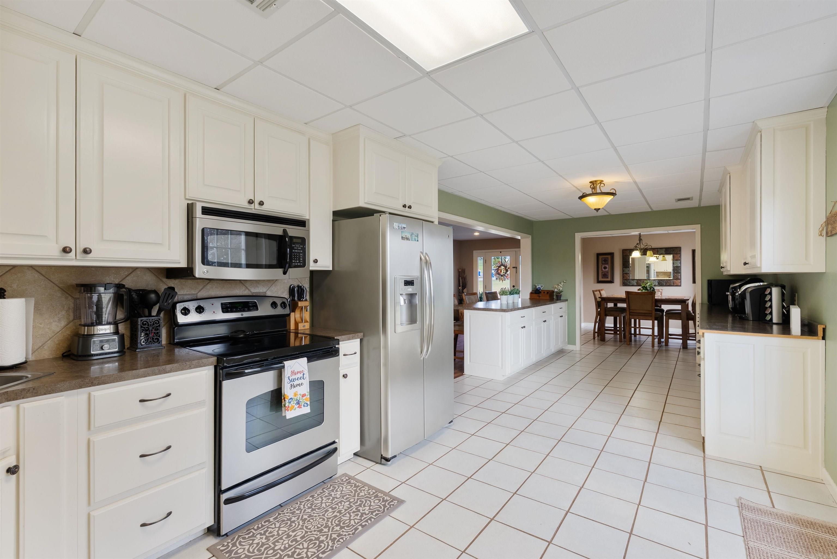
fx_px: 372
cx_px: 418
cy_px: 280
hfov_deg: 96.7
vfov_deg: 73.8
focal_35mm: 16
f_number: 9
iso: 250
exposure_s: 1/5
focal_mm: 16
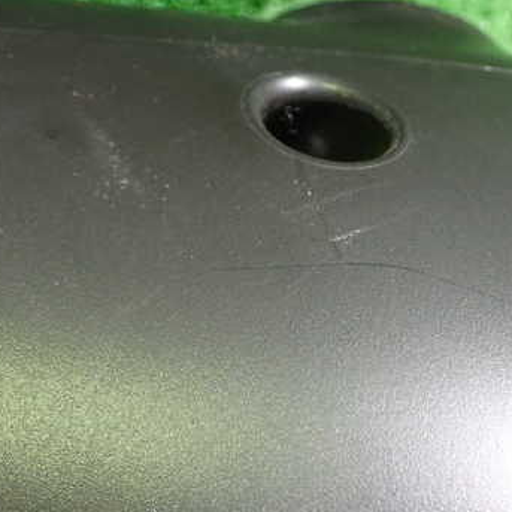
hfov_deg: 24.8
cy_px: 287
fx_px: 1138
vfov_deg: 25.3
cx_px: 425
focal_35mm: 68
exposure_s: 1/40
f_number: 2.9
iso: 640
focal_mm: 7.84
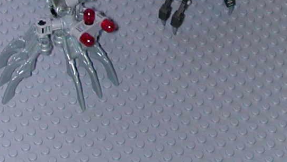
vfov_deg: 10.0
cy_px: -37
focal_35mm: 119
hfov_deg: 17.9
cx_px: 215
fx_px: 906
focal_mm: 5.6
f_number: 2.7
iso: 100
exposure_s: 1/59.9
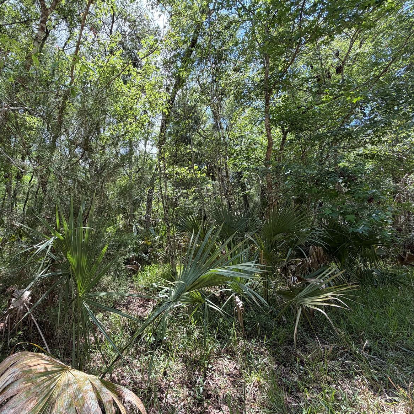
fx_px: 230
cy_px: 208
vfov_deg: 84.0
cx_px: 141
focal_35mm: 17
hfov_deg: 81.4
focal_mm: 2.22
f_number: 2.2
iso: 40
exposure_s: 1/232
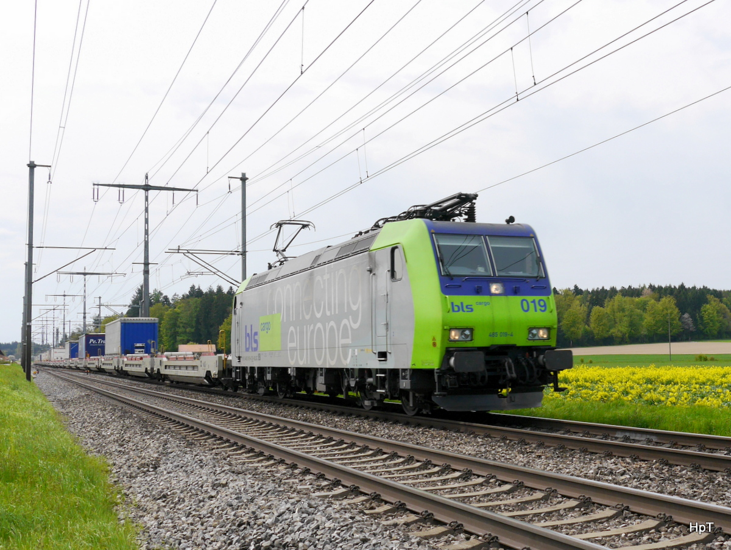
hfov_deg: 59.9
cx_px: 366
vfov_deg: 46.9
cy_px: 275
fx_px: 634
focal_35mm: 30
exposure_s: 1/400
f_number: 8
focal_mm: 15
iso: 160
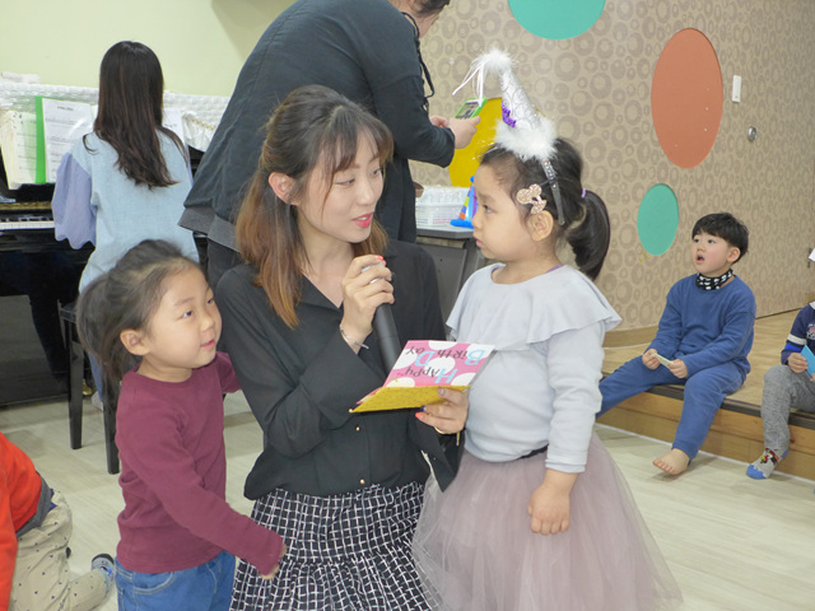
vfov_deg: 36.0
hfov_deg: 46.8
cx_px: 408
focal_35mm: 40
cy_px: 306
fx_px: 942
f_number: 1.7
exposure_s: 1/125
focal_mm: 7.9
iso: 250
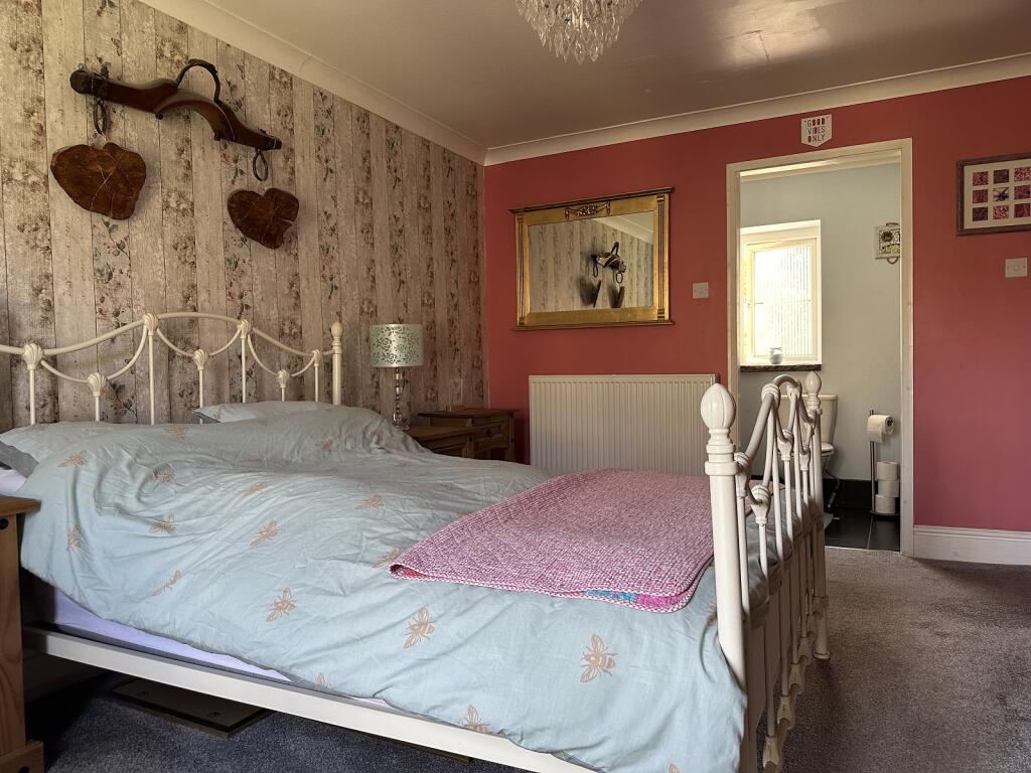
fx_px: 715
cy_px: 386
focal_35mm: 24
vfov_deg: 56.8
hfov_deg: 71.6
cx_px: 516
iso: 250
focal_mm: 6.86
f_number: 1.78
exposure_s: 1/105
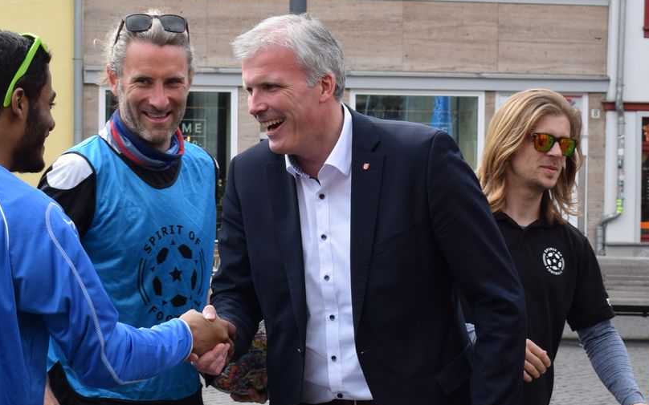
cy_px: 280
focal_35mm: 109
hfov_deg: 19.1
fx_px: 1928
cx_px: 255
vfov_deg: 12.0
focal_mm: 36
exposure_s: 1/250
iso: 320
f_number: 8
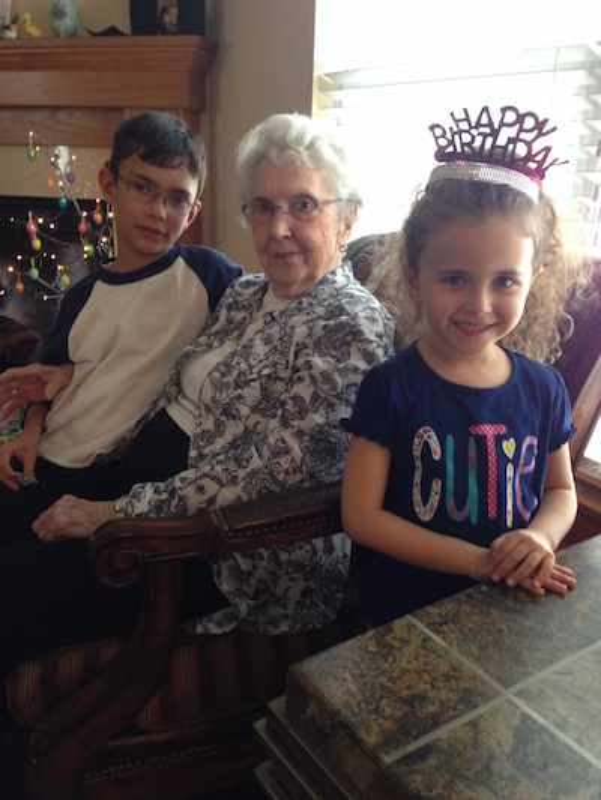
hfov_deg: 43.0
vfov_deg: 55.3
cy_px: 400
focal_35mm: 33
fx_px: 764
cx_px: 300
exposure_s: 1/20
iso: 160
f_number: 2.4
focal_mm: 4.12
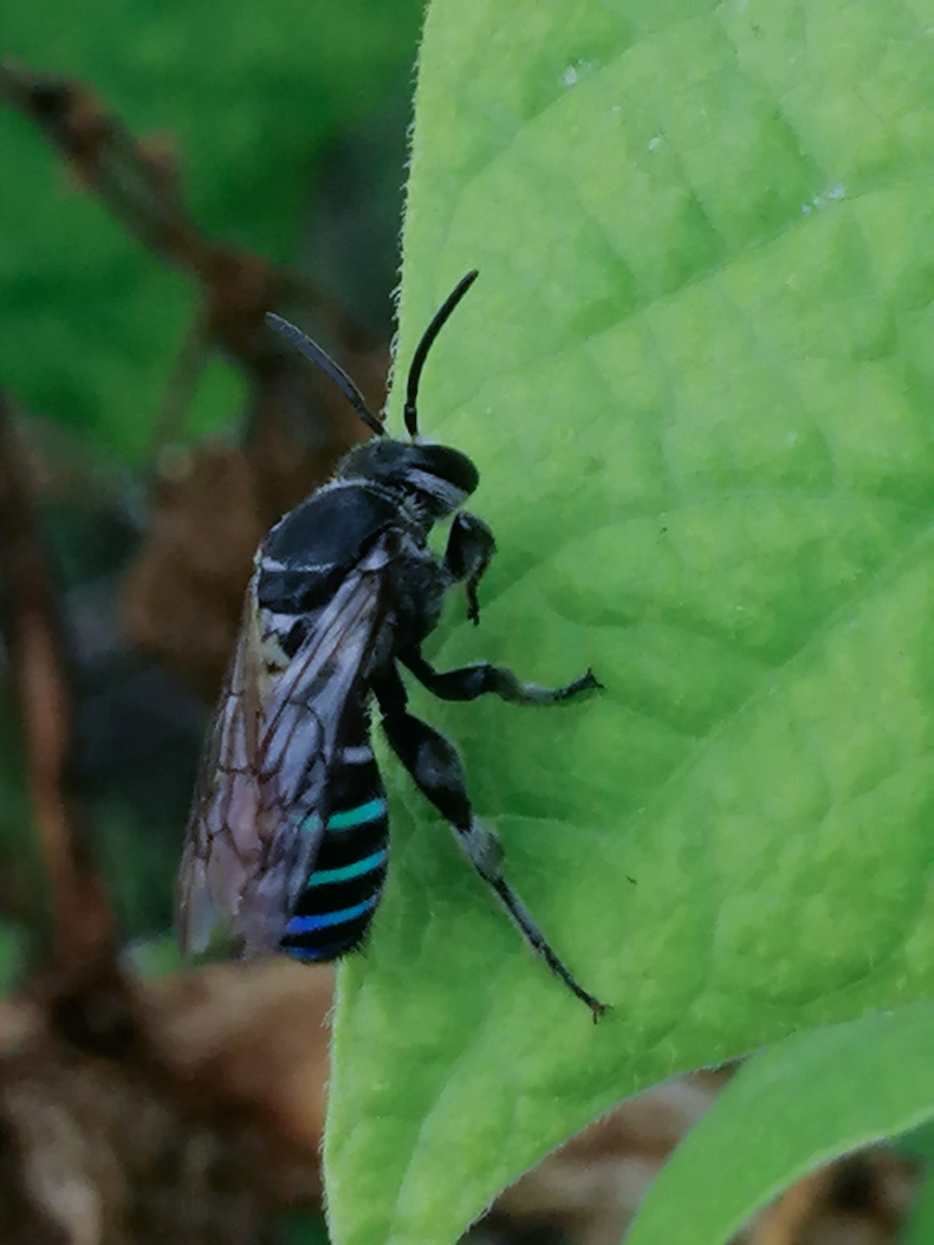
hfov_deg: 9.5
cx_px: 467
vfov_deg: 12.7
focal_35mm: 156
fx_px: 5612
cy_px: 622
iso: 50
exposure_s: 1/833
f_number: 2.2
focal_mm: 3.81
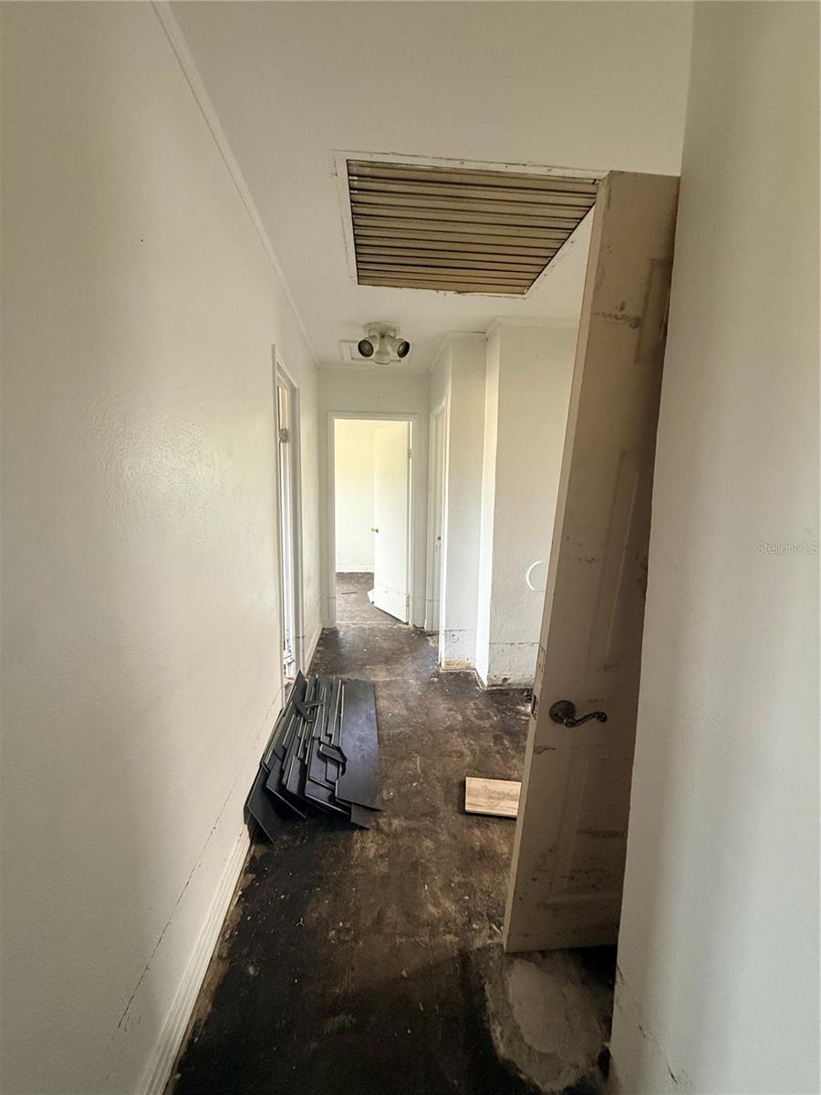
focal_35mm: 14
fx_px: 443
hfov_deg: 85.7
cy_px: 548
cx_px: 410
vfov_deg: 102.1
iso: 320
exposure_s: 1/91
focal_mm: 2.22
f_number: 2.2
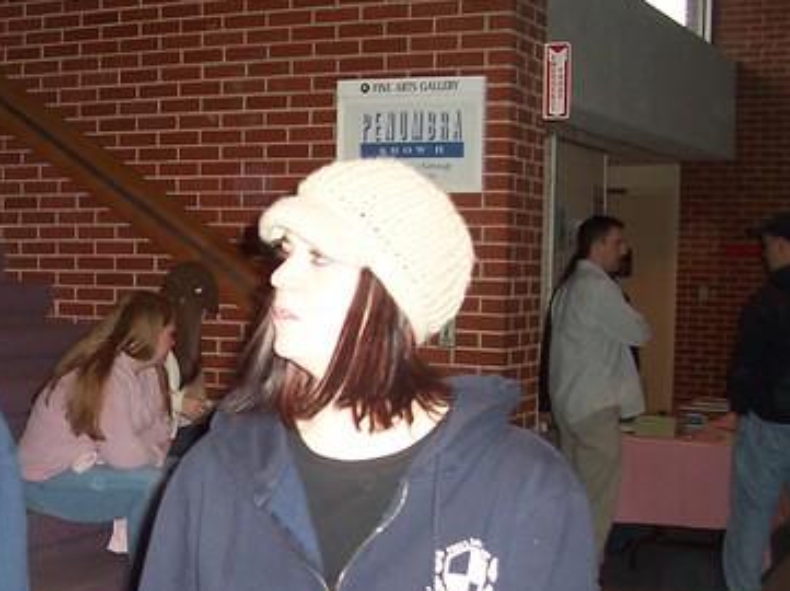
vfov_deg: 7.5
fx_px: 4491
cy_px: 376
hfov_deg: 10.0
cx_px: 131
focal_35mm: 197
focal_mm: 16.8
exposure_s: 1/90
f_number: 4.8
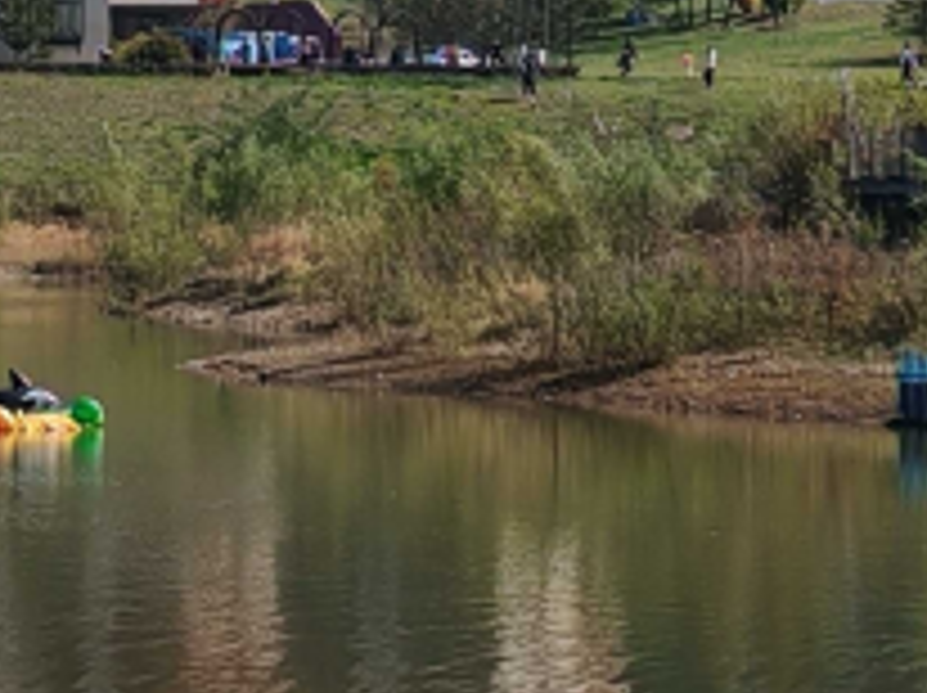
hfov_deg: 8.5
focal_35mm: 231
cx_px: -79
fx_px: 6179
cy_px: -234
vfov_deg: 6.4
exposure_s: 1/1600
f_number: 1.95
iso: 50
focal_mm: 5.52
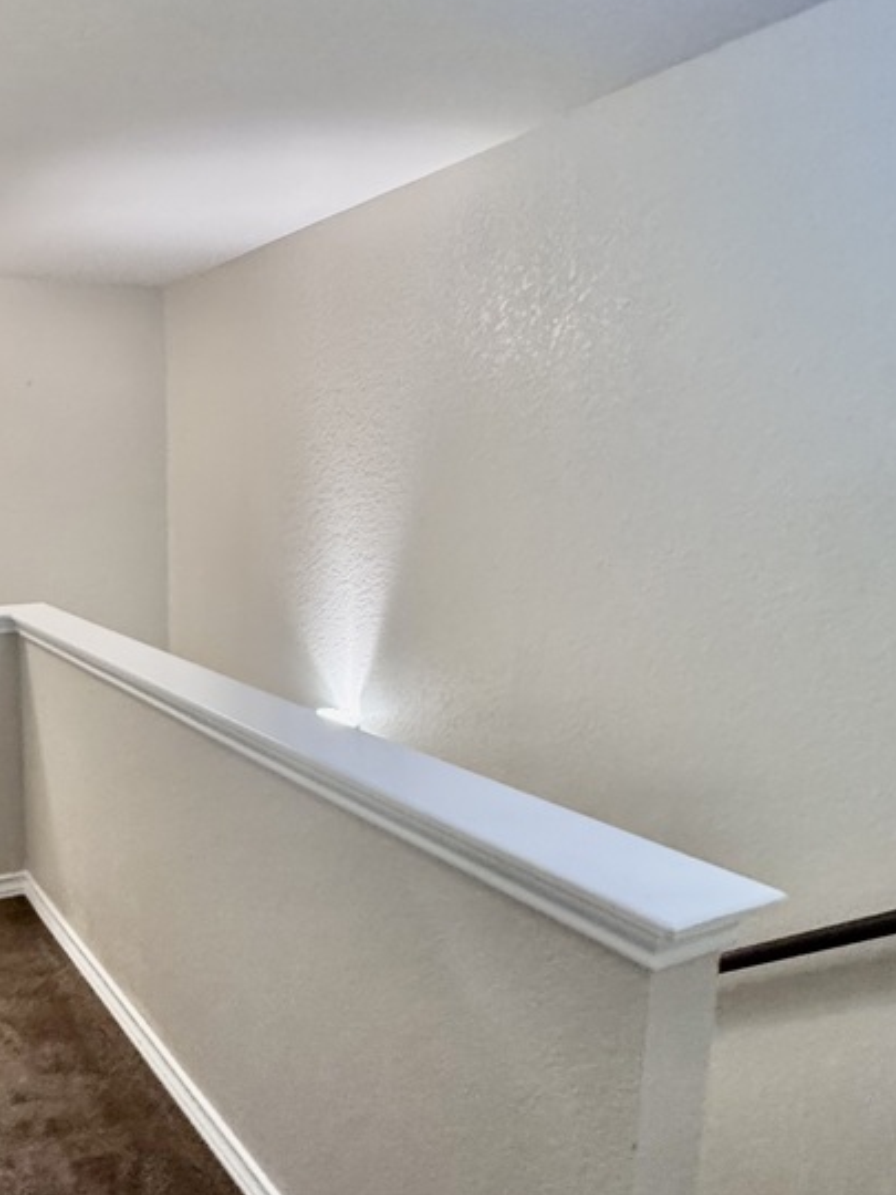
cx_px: 148
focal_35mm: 28
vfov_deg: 63.3
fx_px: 966
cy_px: 664
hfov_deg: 46.5
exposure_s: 1/60
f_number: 2.2
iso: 400
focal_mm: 2.22
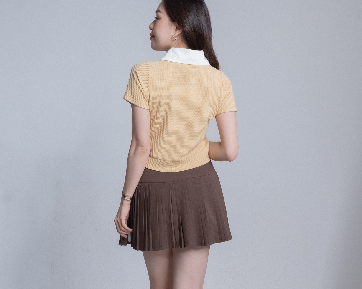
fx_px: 729
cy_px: 202
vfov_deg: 22.4
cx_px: 180
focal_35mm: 68
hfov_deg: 27.9
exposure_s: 1/100
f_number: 7.1
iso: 64
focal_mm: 32
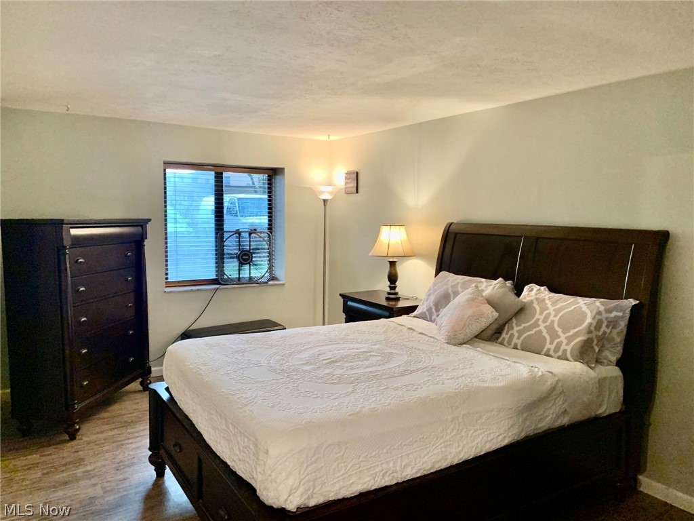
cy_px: 260
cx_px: 347
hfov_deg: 67.3
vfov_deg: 53.1
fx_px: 521
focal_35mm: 26
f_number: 1.8
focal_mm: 4.25
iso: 320
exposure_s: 1/40
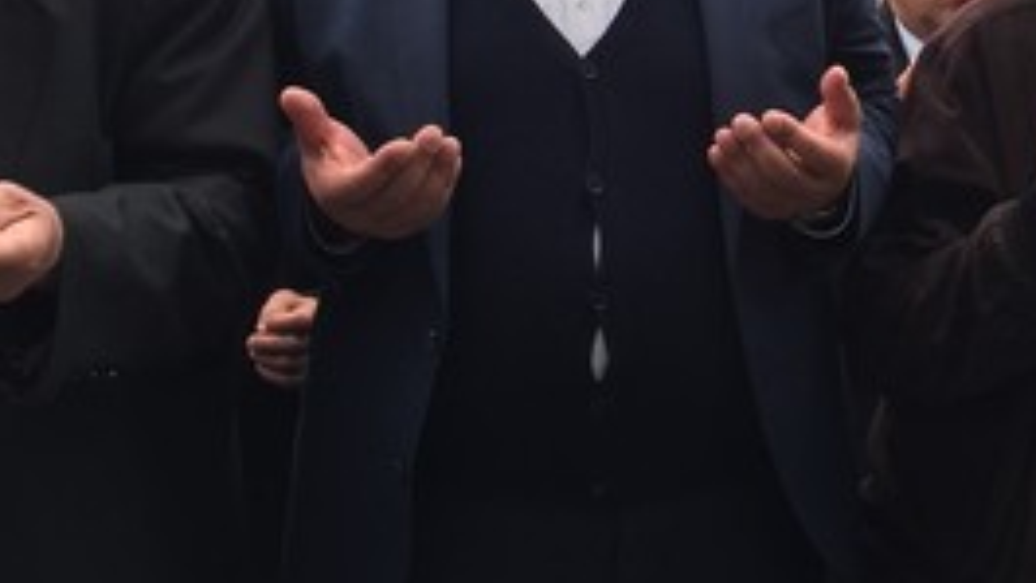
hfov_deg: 25.9
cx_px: 864
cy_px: 74
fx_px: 2197
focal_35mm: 80
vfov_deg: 15.0
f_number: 2.2
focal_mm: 4.15
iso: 32
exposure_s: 1/100
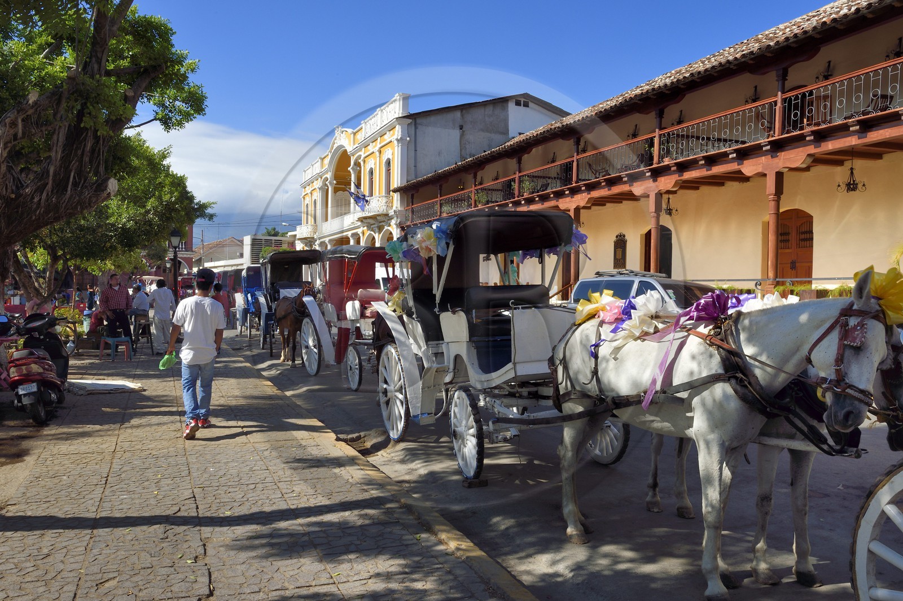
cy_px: 300
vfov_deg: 44.9
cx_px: 452
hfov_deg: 63.7
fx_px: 727
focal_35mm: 29
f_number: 20
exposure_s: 1/160
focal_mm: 29
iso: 400
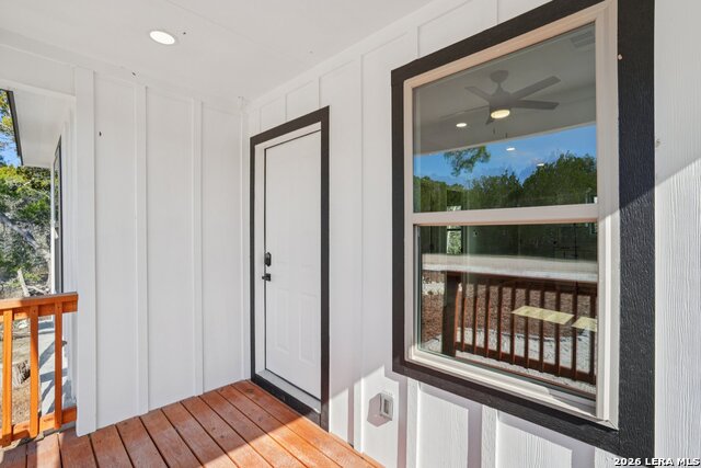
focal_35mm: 16
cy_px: 234
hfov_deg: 96.7
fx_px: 312
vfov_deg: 73.8
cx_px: 350
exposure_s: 1/350
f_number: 8
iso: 200
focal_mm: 16
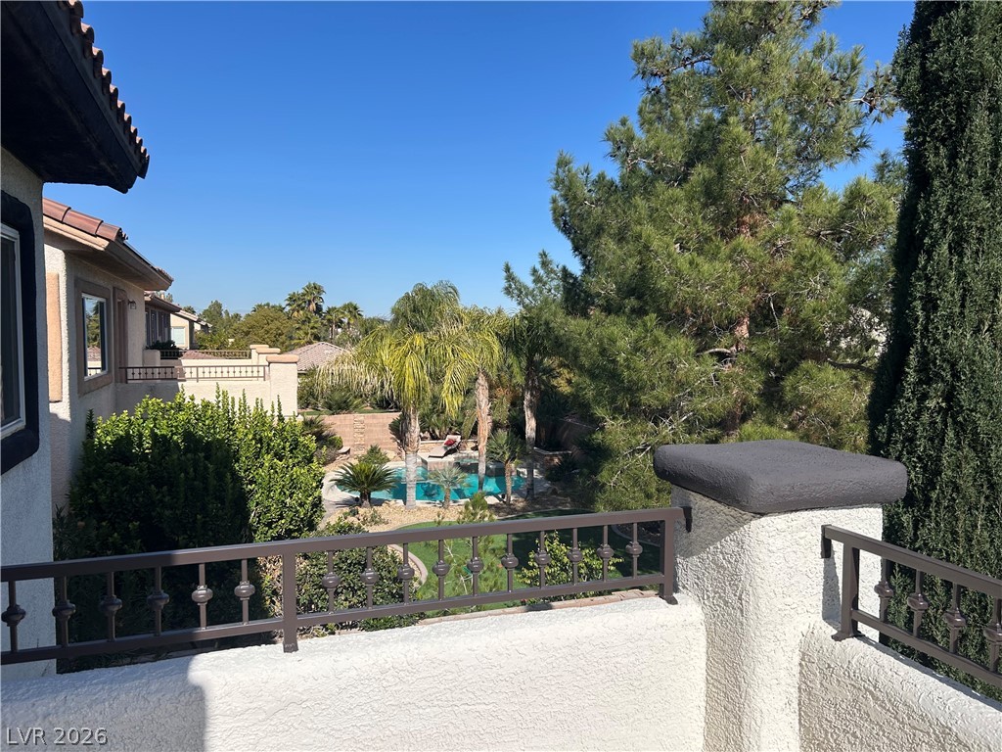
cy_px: 376
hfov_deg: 67.3
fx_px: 753
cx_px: 501
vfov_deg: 53.1
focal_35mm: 26
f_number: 1.5
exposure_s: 1/5587
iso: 50
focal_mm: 5.7
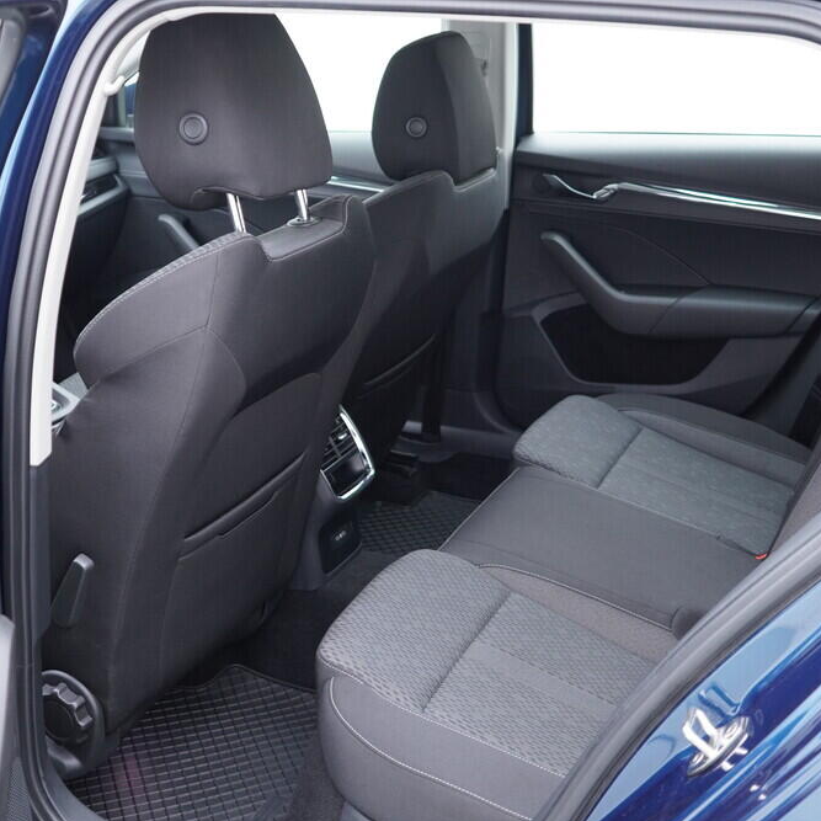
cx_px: 391
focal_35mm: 47
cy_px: 409
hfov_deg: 36.1
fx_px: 1261
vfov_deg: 36.1
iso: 500
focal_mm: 24
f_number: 2.8
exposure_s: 1/40
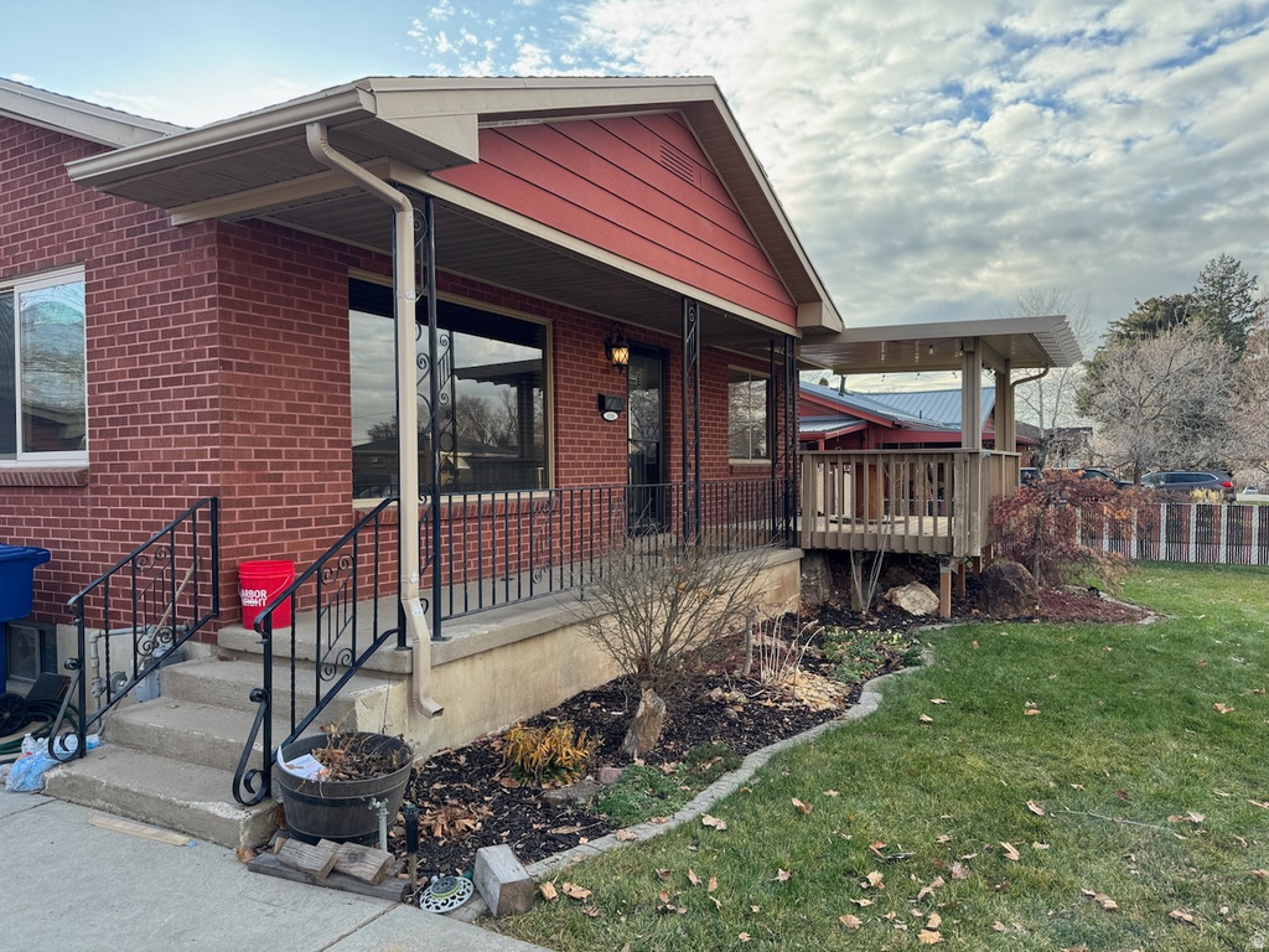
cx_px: 634
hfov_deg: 71.6
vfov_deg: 56.8
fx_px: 880
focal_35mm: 24
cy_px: 476
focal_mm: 6.76
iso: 80
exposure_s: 1/518
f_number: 1.78
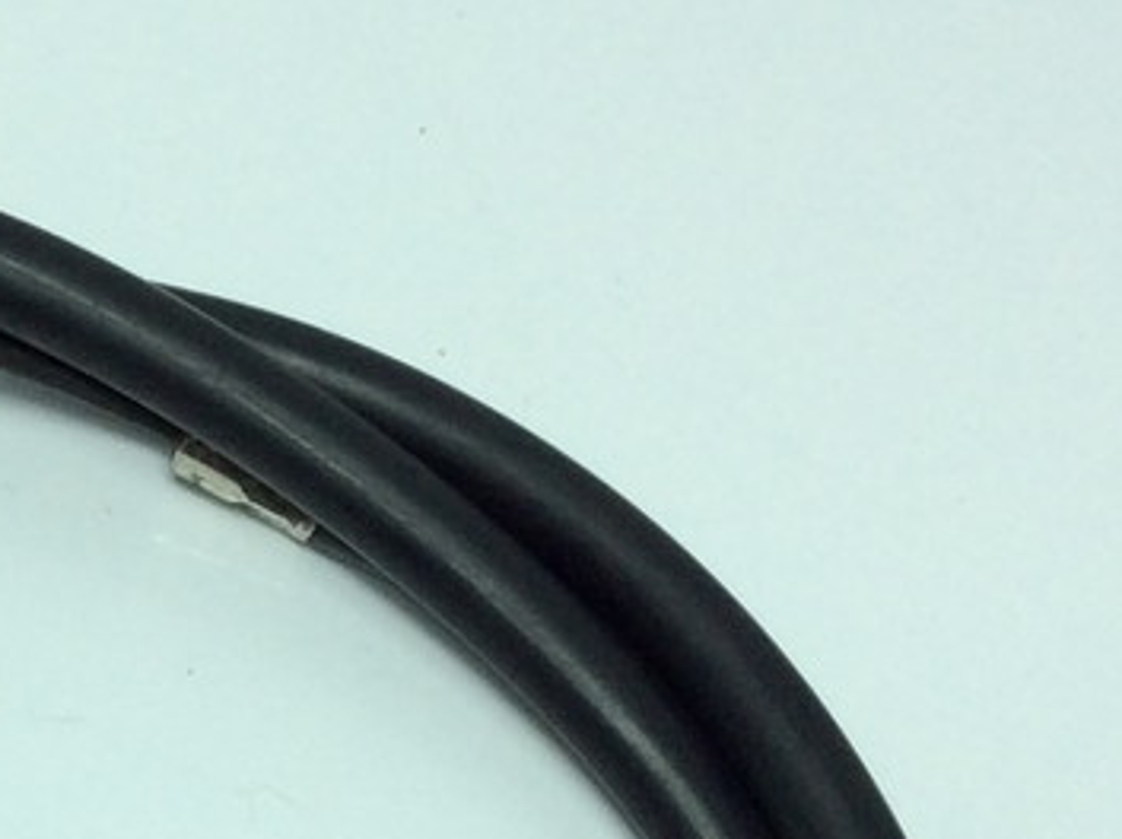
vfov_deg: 12.2
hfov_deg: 16.0
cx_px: -397
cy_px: 1185
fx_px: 3756
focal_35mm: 116
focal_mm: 3.3
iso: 32
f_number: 2.4
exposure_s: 1/484
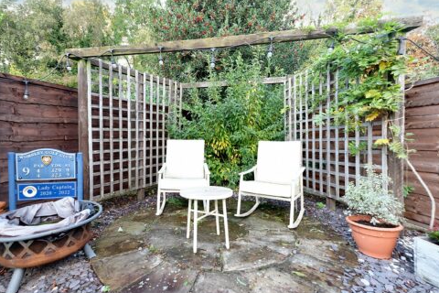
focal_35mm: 18
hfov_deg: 89.8
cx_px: 202
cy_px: 143
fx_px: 219
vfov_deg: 67.4
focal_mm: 10
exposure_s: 1/60
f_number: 4
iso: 250
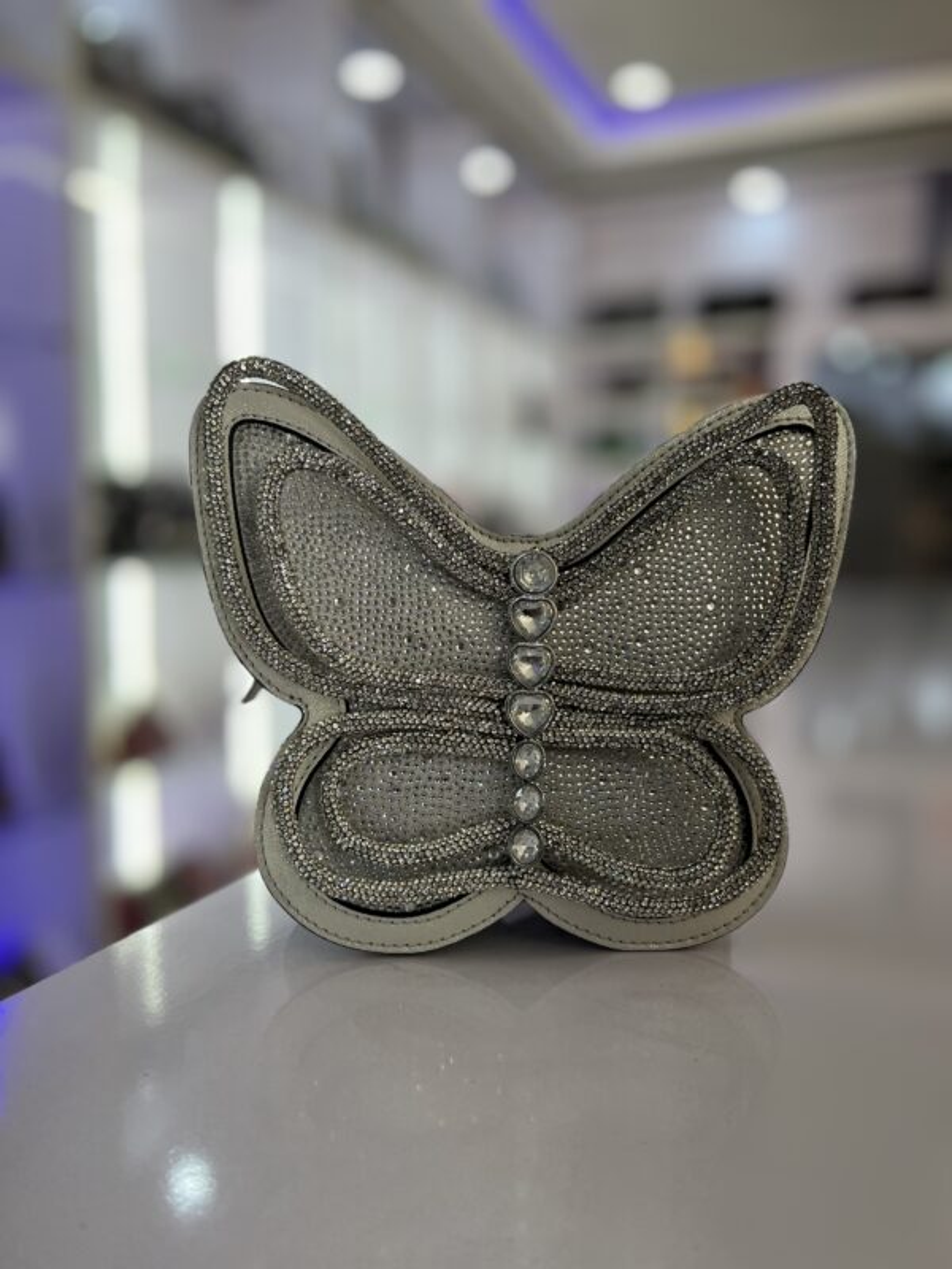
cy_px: 634
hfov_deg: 53.1
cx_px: 476
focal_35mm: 26
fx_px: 953
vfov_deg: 67.3
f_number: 1.5
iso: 50
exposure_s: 1/100
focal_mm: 5.7
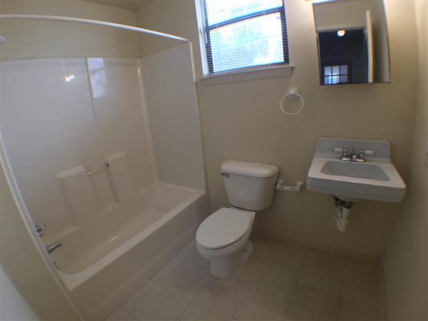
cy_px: 160
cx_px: 214
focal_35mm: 29
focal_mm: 4.15
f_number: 2.2
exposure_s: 1/40
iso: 32
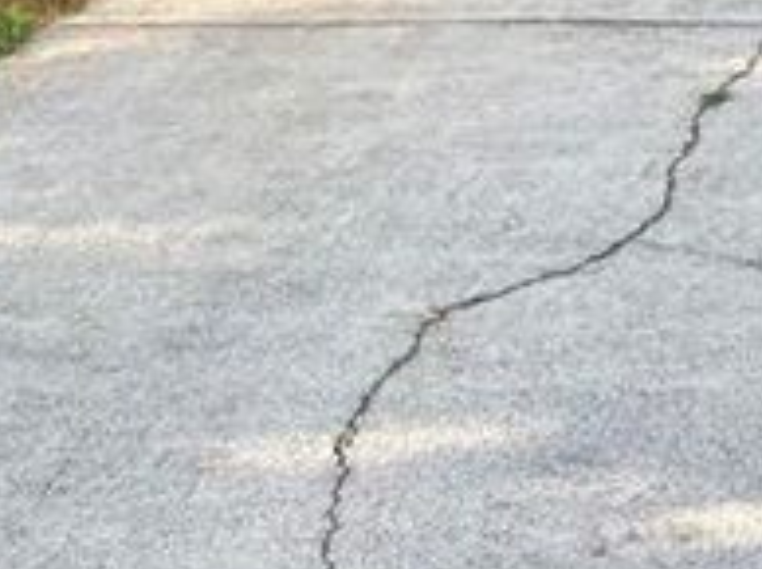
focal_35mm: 86
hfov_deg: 21.4
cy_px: -646
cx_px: 868
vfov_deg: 13.9
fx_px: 1891
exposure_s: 1/217
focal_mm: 5.1
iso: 32
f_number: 1.6
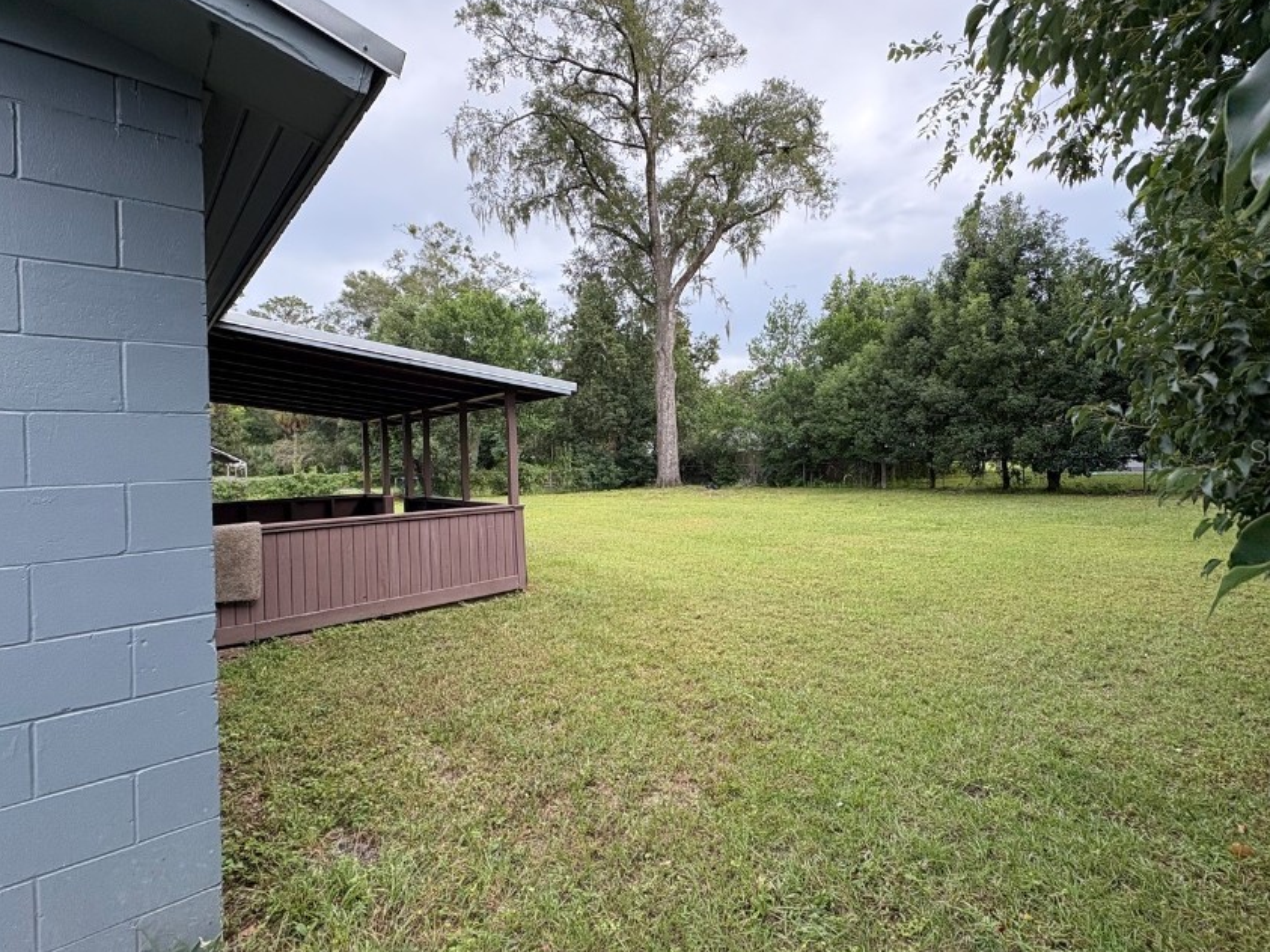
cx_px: 621
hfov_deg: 91.0
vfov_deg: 74.7
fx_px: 624
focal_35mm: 17
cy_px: 450
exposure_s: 1/399
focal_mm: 2.22
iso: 50
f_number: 2.2
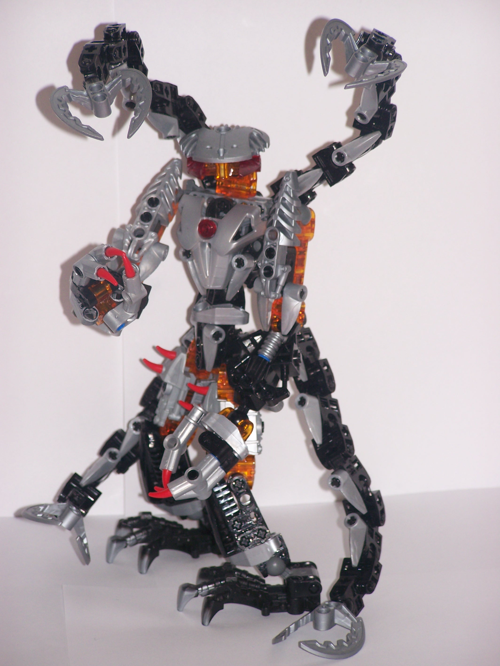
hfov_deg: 7.9
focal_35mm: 189
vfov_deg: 10.5
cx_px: 250
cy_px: 333
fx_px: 3636
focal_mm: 31.3
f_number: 3.2
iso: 80
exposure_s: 1/125
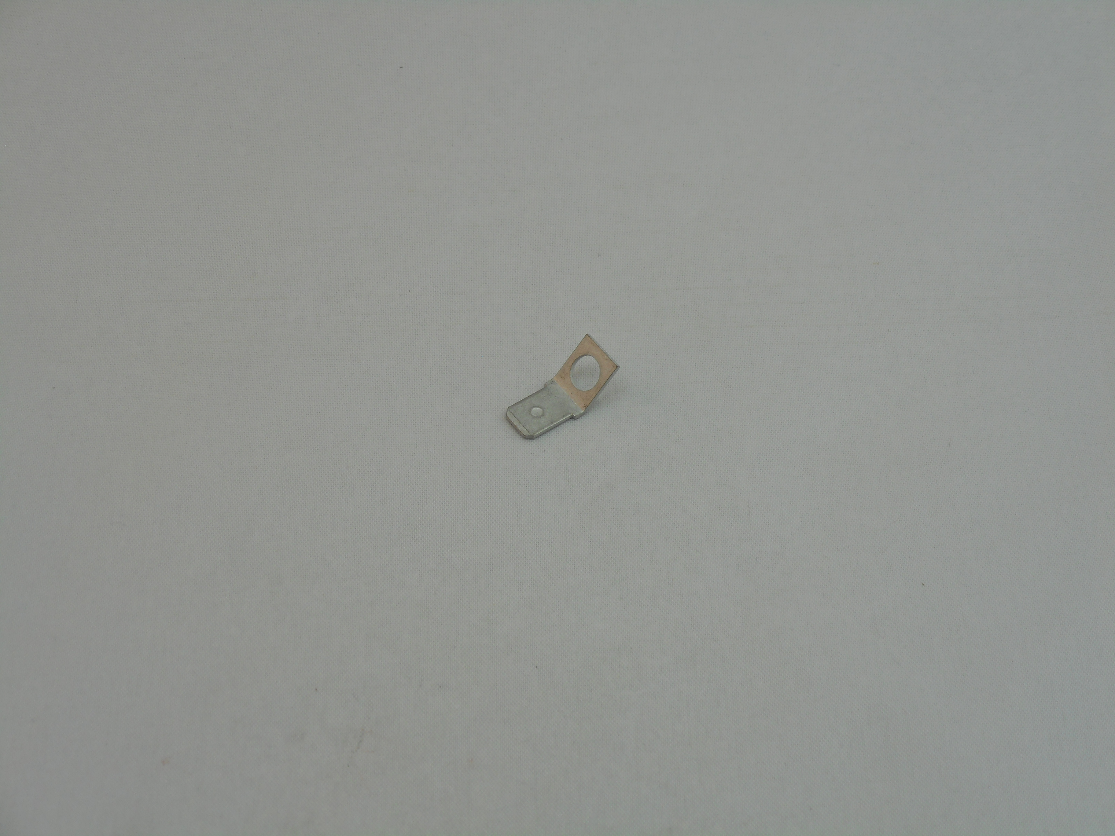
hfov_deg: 25.3
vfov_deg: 19.1
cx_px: 558
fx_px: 2480
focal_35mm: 77
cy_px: 418
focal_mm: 13.8
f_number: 5.5
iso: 80
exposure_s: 1/50
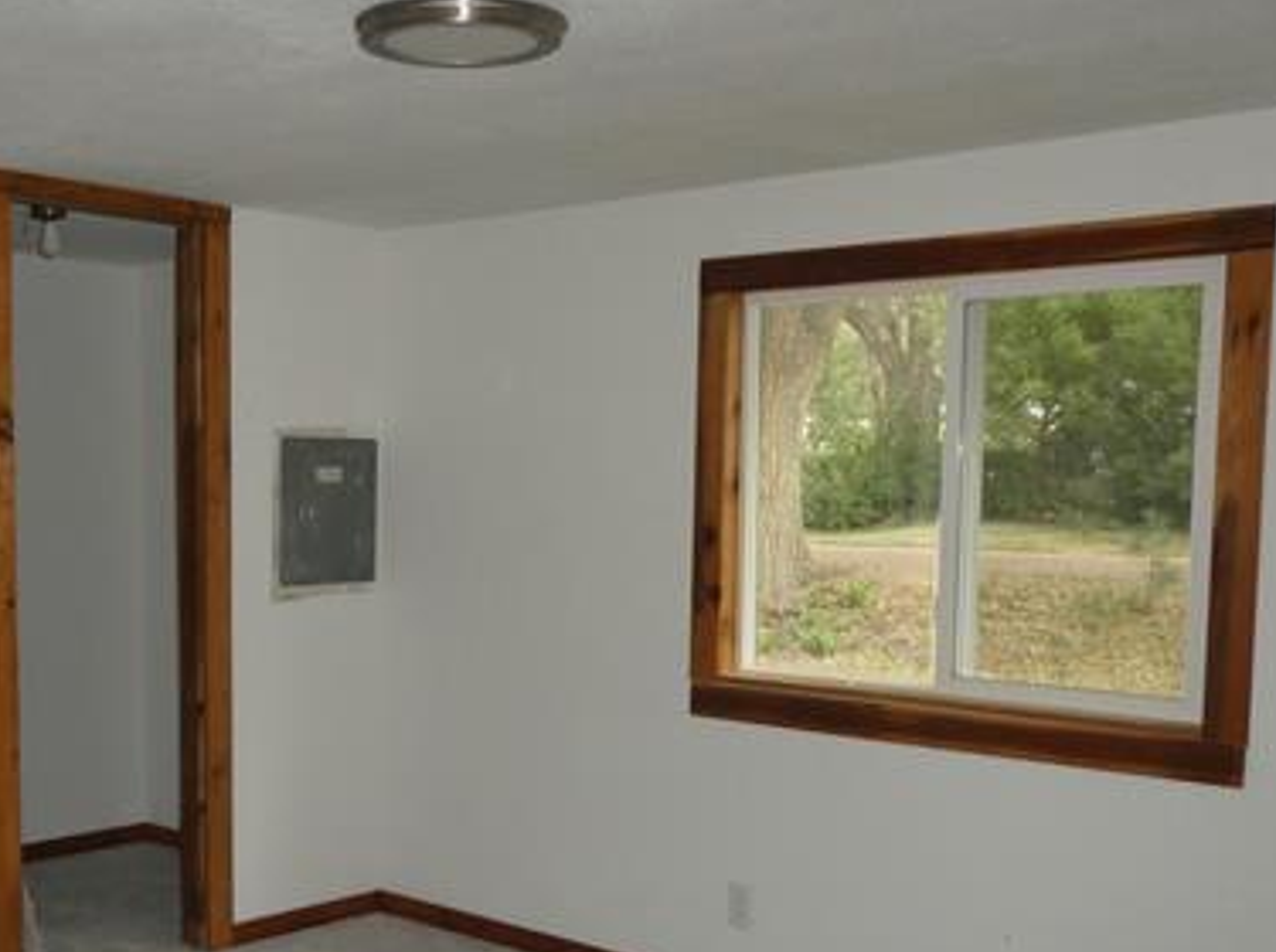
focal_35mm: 41
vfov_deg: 34.7
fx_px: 1509
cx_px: 347
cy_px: 634
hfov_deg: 44.6
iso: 160
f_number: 3.3
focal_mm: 4.3
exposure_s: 1/125
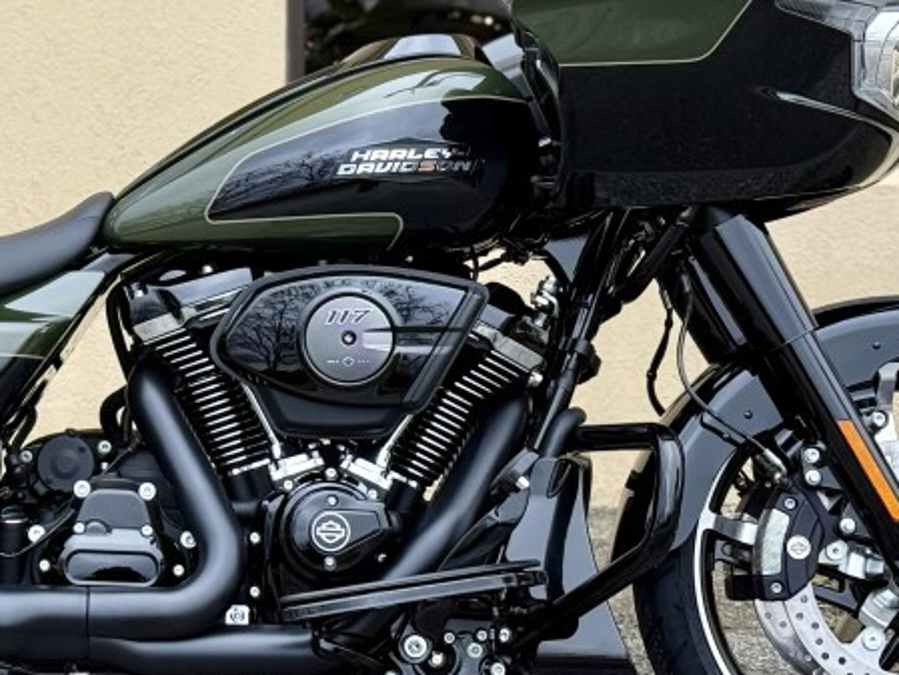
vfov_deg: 13.0
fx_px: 2961
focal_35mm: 114
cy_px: 172
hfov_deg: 17.1
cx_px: 165
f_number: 1.78
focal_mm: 6.76
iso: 80
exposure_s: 1/122
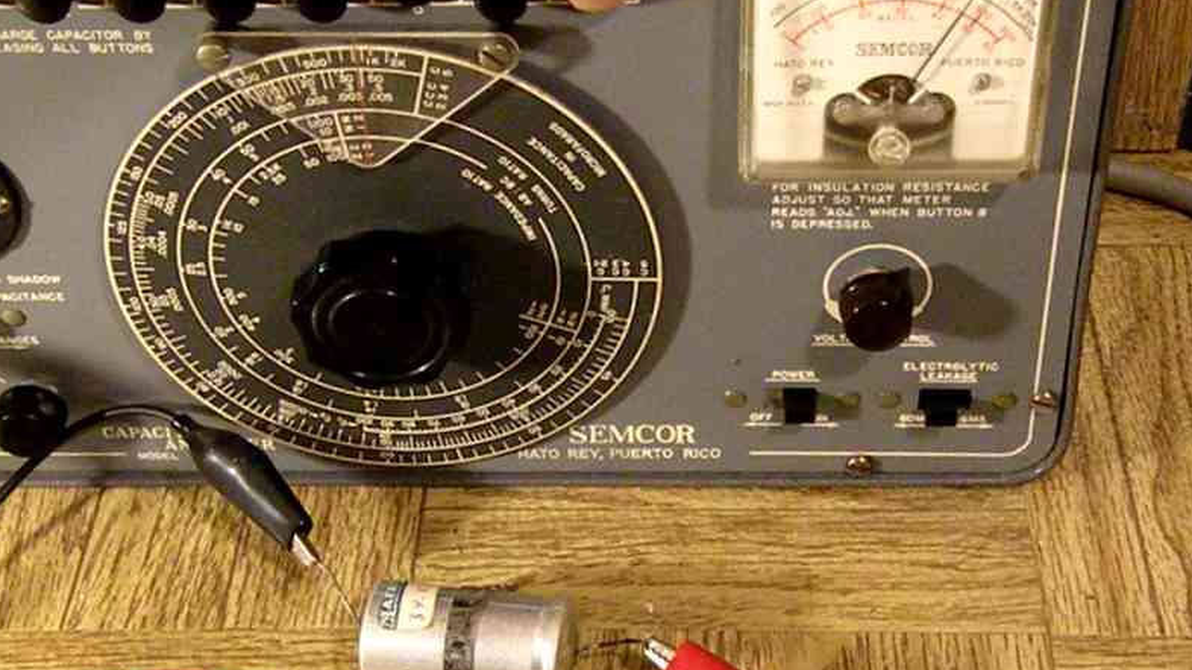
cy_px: 293
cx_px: 591
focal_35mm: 61
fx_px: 1928
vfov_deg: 19.7
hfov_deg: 34.4
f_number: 3.5
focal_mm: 9.8
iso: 1600
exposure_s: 1/31
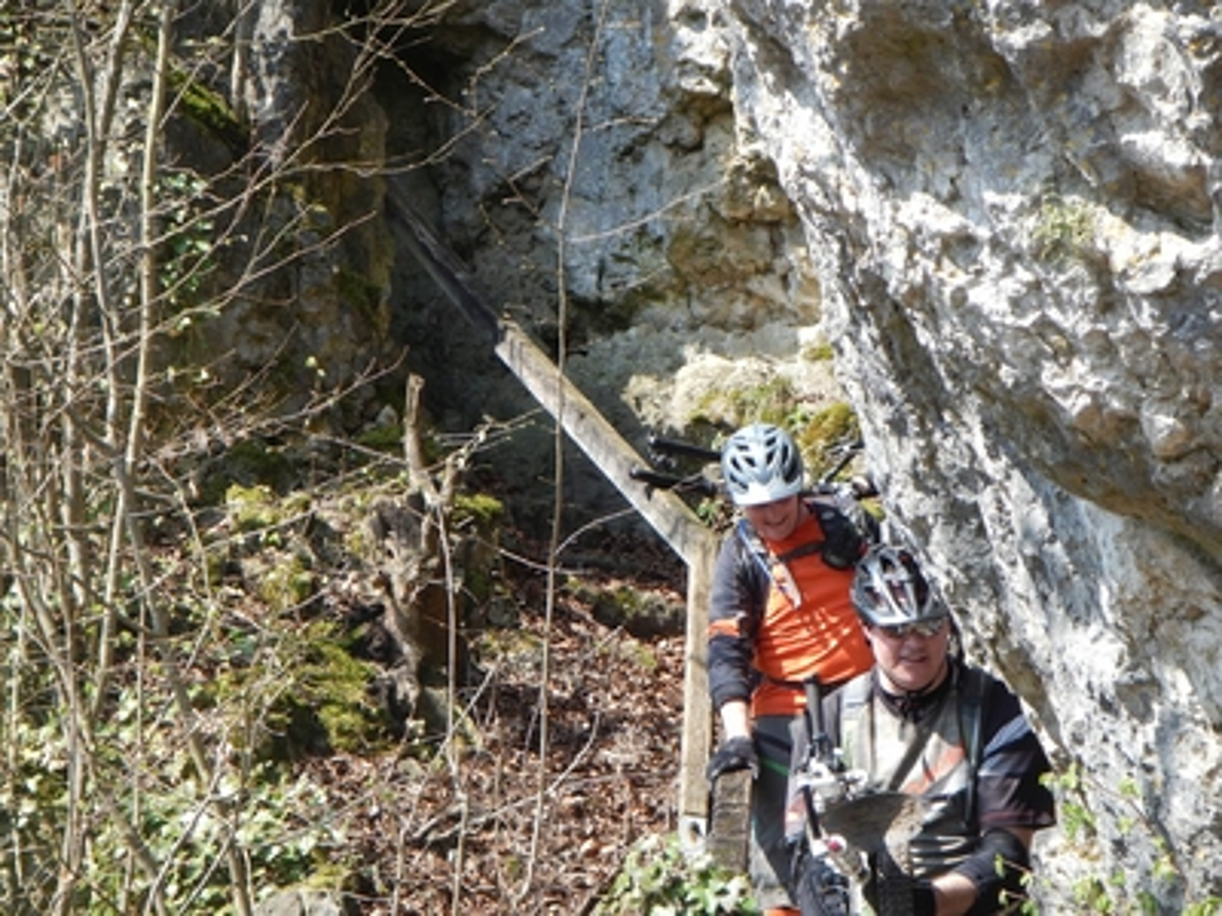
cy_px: 458
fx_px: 3530
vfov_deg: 14.8
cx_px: 611
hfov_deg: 19.6
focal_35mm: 100
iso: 180
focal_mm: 18
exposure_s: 1/250
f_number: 4.6
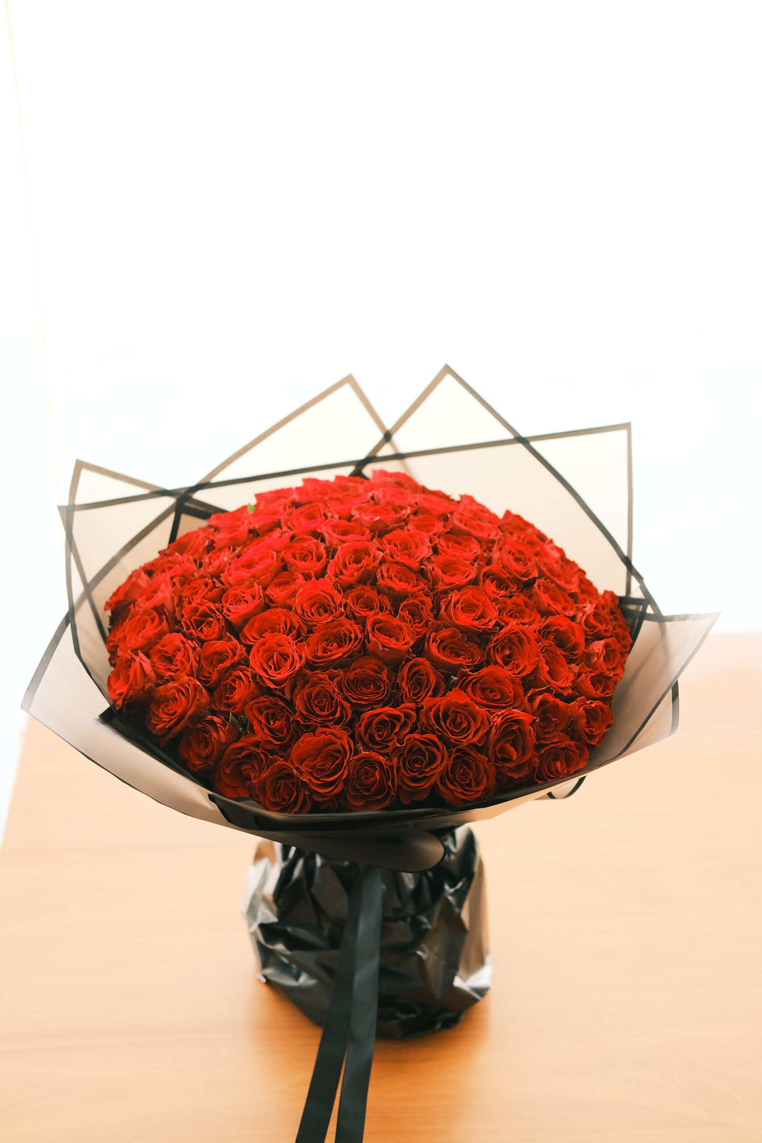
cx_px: 381
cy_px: 572
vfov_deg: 37.5
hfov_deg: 25.5
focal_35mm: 53
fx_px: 1682
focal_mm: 35
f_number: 2
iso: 640
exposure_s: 1/250
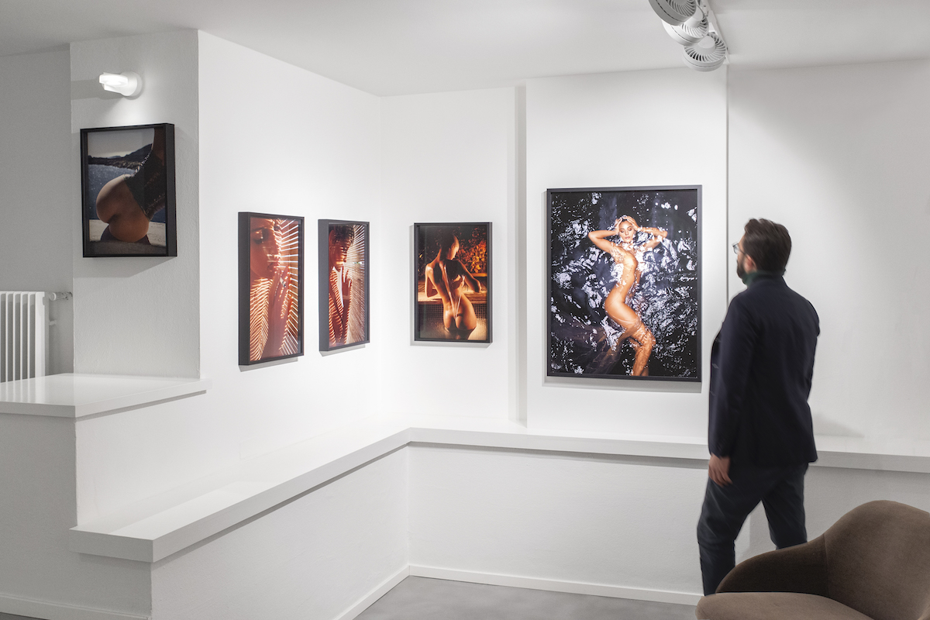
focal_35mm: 35
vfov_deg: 37.9
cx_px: 465
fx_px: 904
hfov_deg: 54.4
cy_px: 310
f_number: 7.1
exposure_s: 1/125
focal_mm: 35
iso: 2000
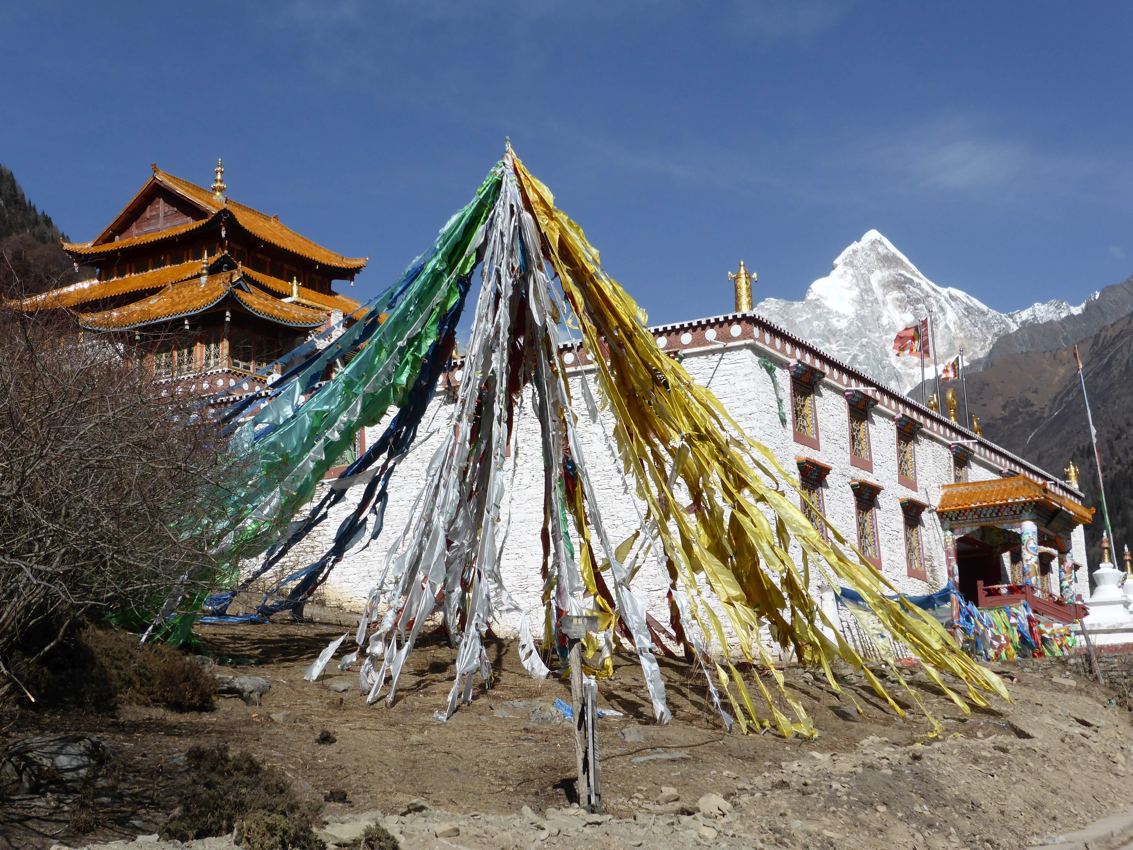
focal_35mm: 51
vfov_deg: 28.6
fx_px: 1669
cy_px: 425
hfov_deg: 37.5
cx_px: 566
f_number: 4.4
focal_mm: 9
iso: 100
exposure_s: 1/1300
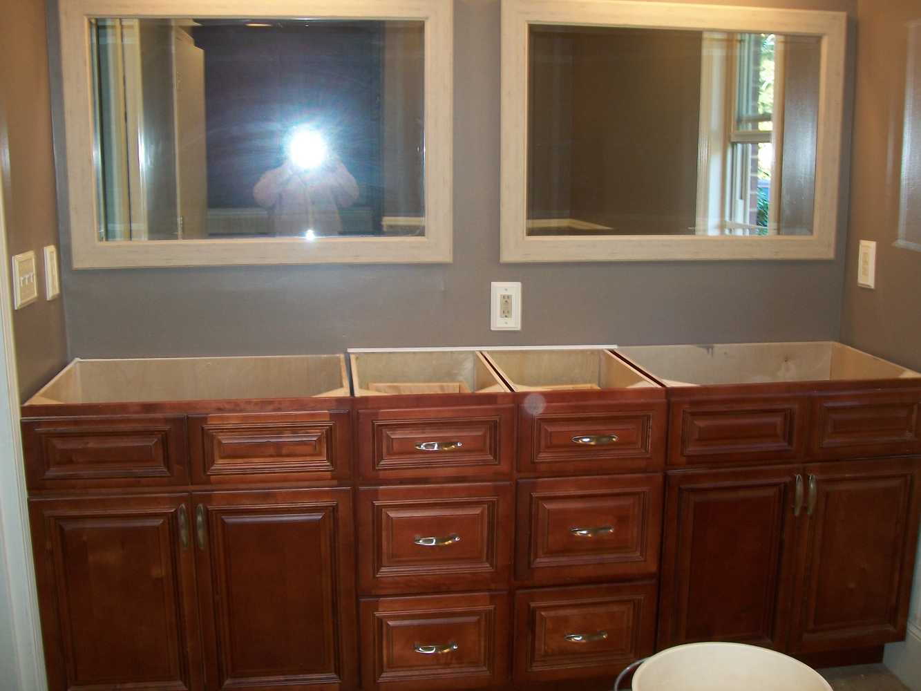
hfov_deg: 51.4
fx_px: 958
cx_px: 460
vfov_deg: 39.7
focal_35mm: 36
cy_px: 346
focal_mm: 6
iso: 80
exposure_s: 1/30
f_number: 2.7
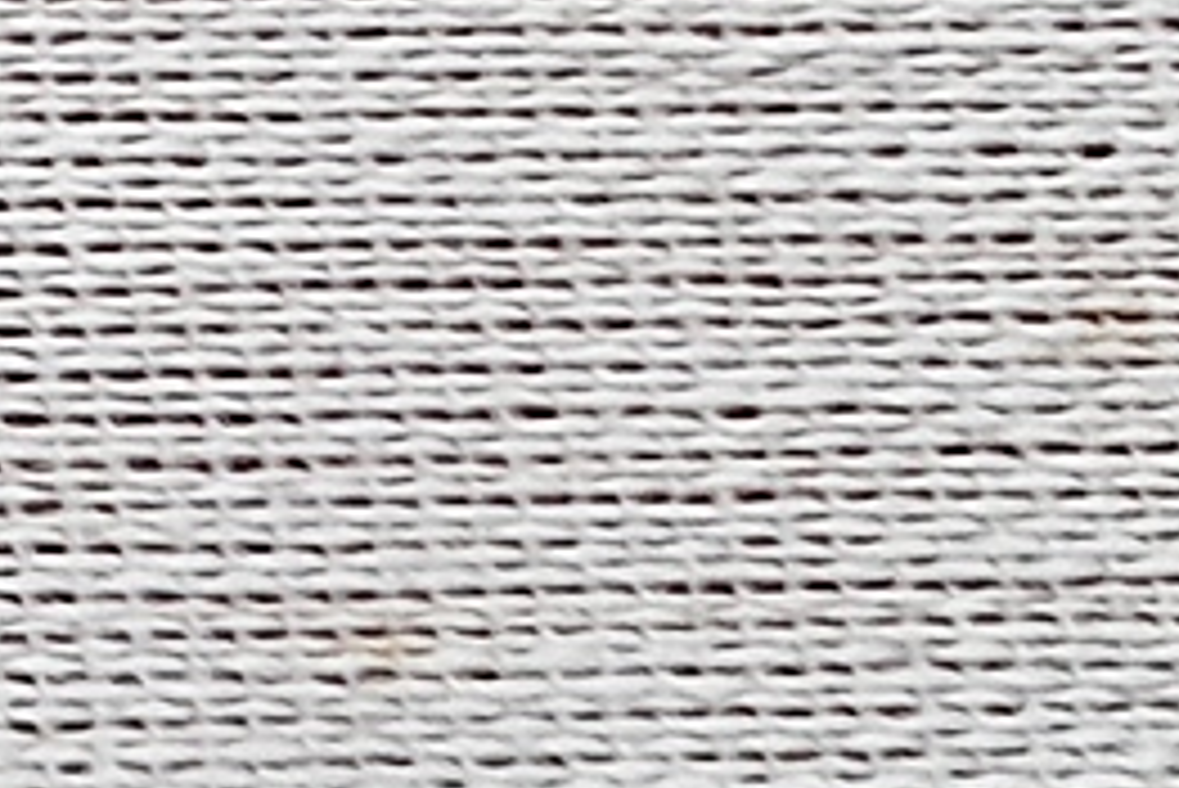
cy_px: -151
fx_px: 4882
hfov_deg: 11.1
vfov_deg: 9.1
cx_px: -1822
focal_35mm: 149
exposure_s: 1/50
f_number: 2
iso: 125
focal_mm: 4.6
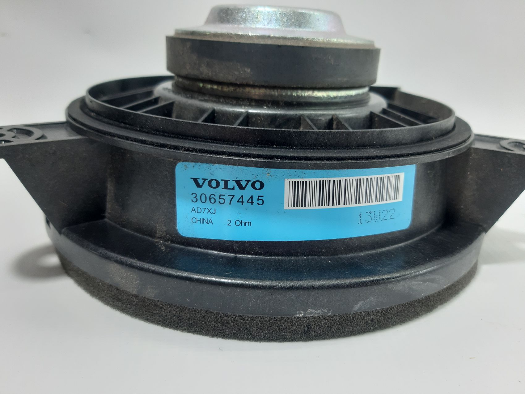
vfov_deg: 51.3
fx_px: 409
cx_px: 262
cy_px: 197
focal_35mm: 27
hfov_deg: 65.3
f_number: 1.7
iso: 100
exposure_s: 1/50
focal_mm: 3.93
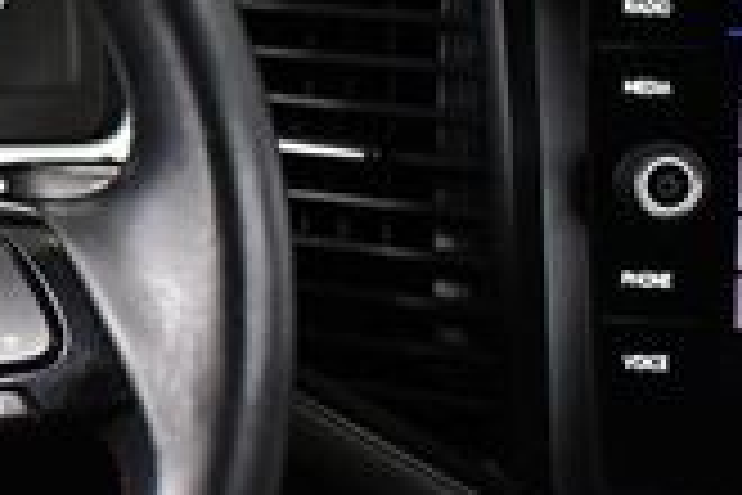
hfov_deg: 13.2
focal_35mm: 140
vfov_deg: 9.8
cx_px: -612
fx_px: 2885
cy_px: 216
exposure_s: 1/60
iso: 4500
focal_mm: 18
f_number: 3.5
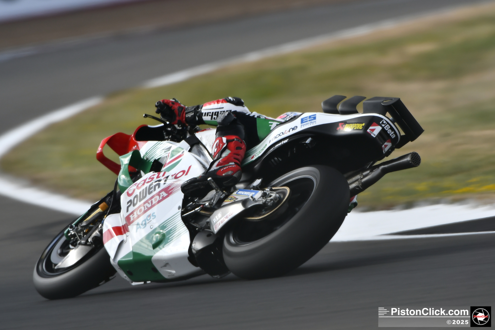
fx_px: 11341
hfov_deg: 2.5
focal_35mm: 825
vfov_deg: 1.7
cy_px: 165
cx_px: 248
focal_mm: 550
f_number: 6.3
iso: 180
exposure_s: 1/320
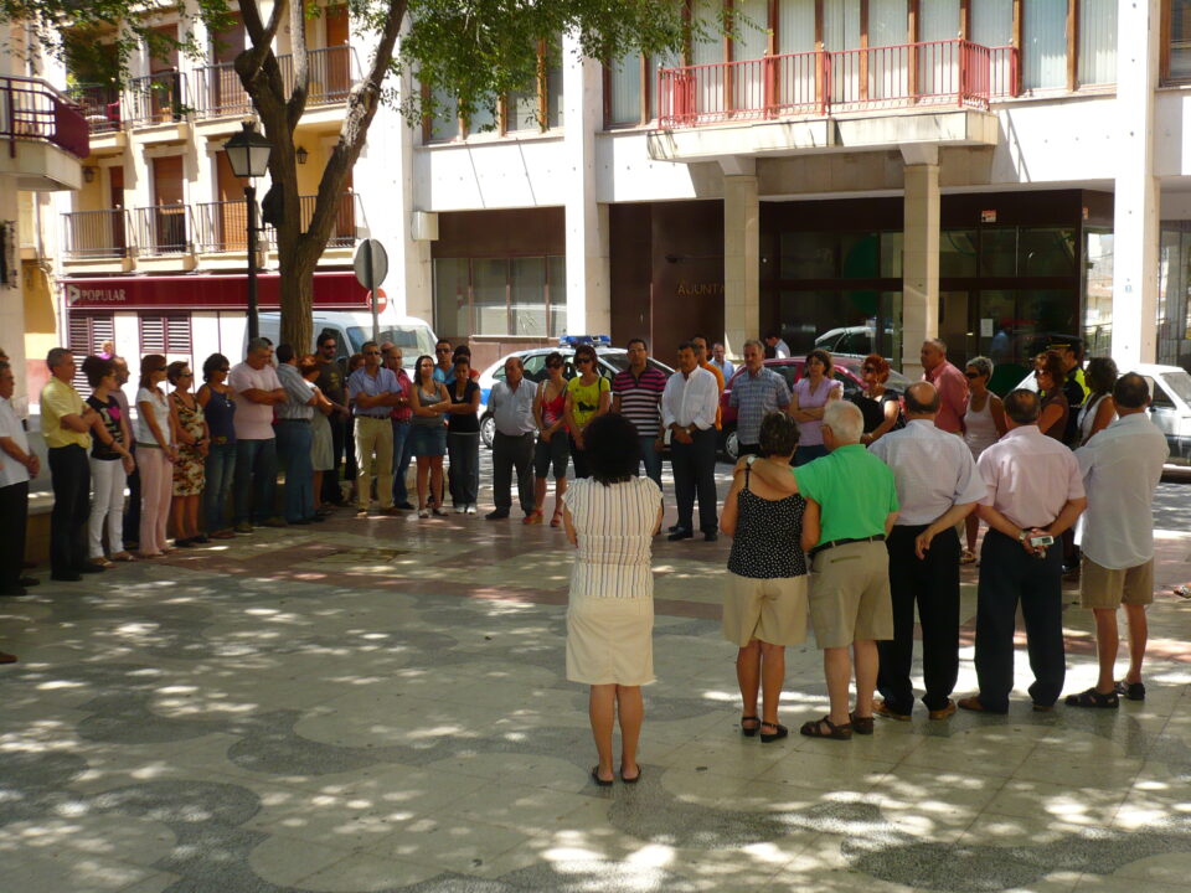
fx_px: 1548
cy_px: 446
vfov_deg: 32.2
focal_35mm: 45
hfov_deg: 42.1
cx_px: 596
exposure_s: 1/250
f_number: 3.2
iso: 100
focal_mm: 7.5
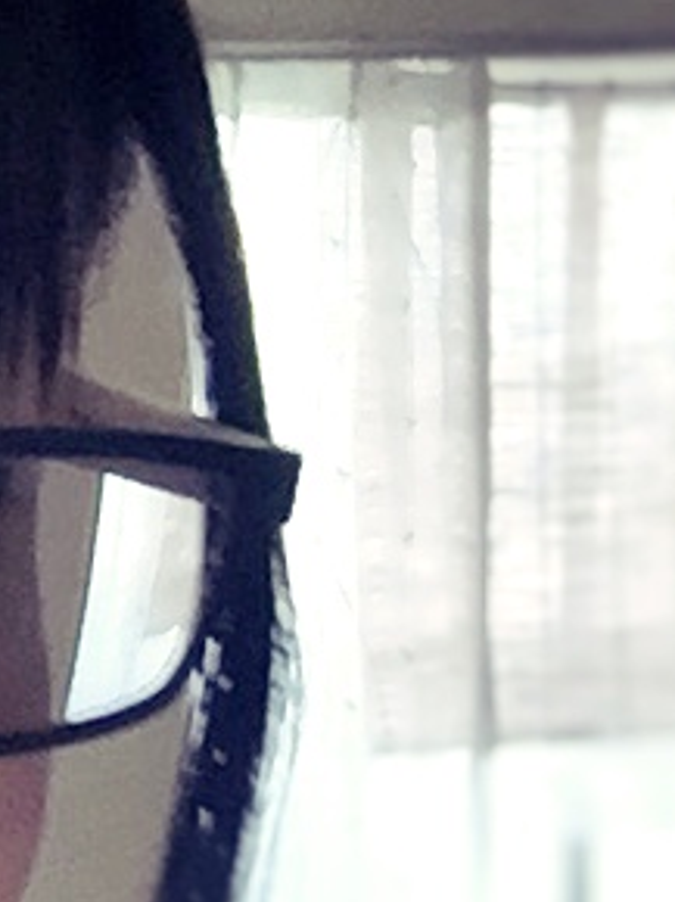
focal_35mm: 137
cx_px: -722
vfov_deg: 14.4
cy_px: 585
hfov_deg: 9.9
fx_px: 3567
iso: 40
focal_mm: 2.65
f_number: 2.2
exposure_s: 1/30
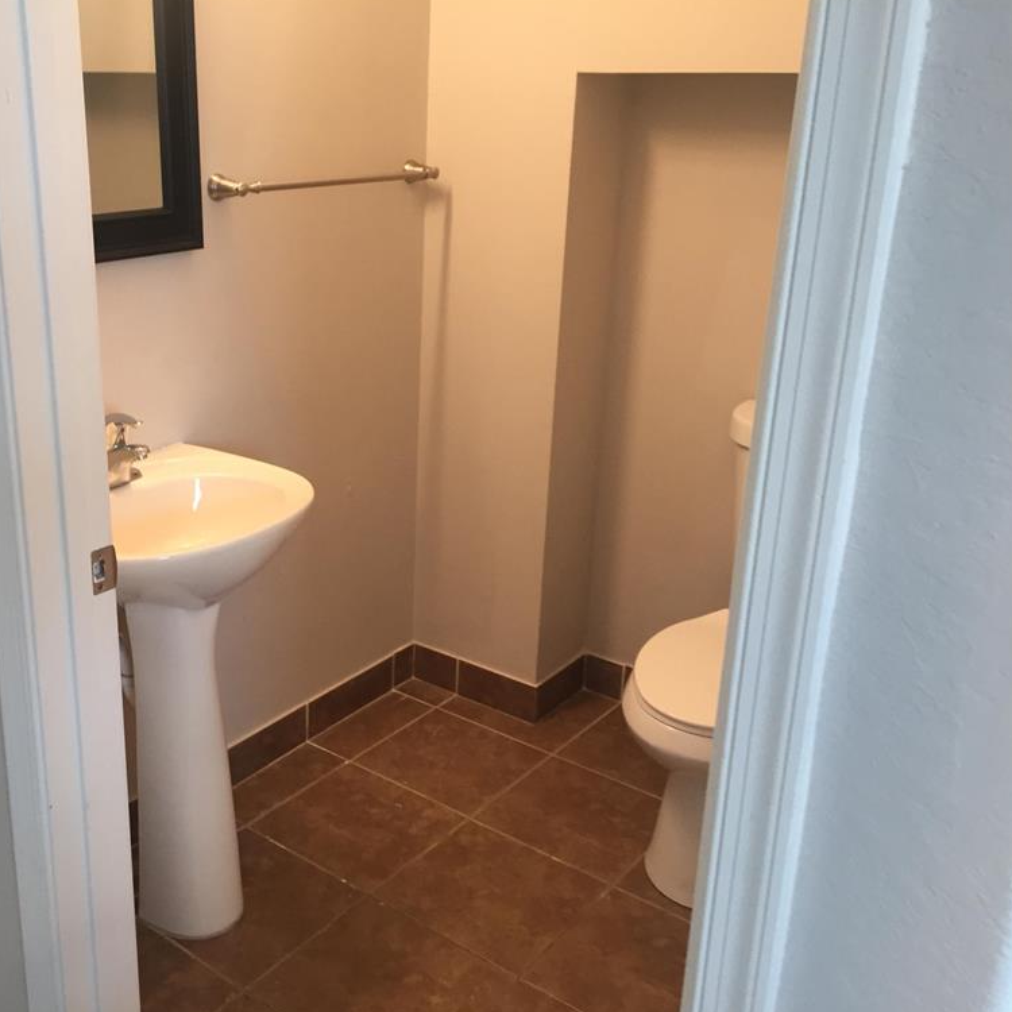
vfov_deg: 47.2
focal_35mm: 35
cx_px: 340
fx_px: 1158
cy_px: 509
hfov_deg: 46.5
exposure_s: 1/30
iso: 100
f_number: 2.2
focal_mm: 4.15
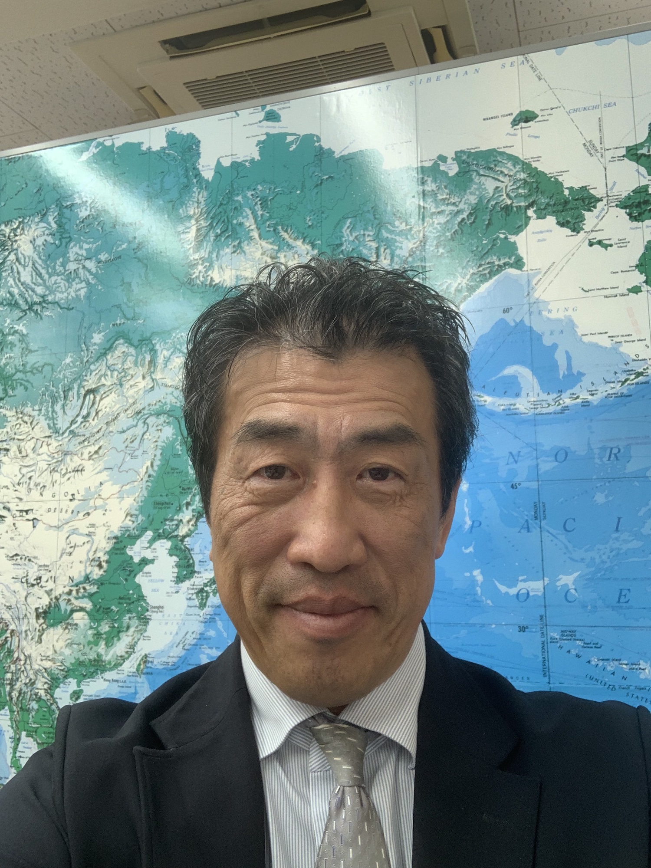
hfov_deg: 44.2
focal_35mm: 32
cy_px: 434
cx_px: 326
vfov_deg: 56.8
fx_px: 802
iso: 80
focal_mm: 2.87
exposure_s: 1/50
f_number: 2.2
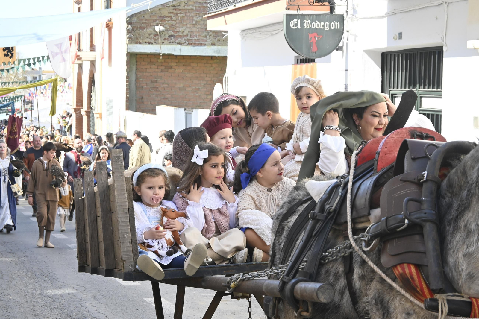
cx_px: 240
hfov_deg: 27.0
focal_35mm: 75
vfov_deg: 18.2
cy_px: 160
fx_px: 998
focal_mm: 50
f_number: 6.3
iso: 500
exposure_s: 1/400
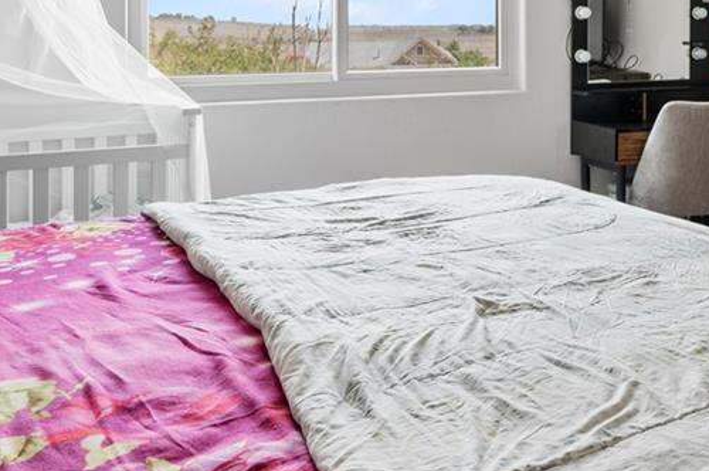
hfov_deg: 38.0
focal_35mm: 48
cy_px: 5
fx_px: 944
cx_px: 657
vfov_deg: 26.6
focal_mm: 15
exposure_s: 1
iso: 100
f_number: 8
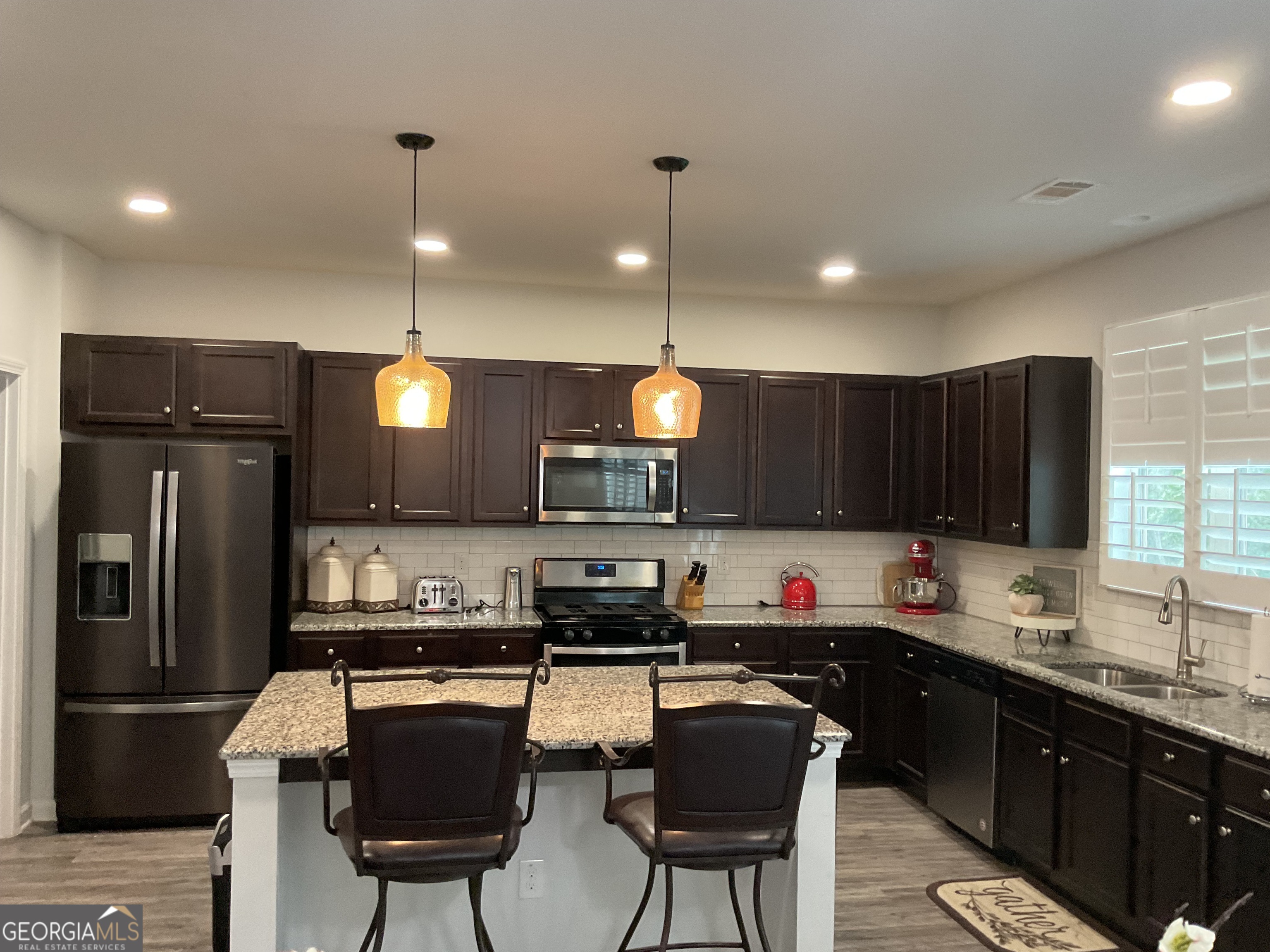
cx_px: 635
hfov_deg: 61.7
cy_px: 476
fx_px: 1064
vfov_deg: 48.2
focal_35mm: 29
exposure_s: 1/60
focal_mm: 3
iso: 200
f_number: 1.8
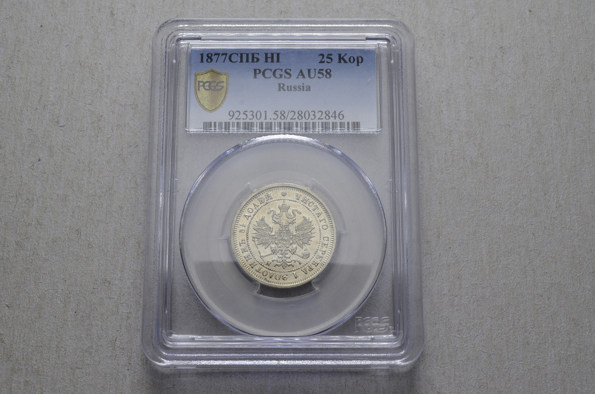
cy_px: 197
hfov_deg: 41.2
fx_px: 792
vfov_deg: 28.0
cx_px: 298
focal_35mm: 48
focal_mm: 32
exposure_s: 1/250
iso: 400
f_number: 14
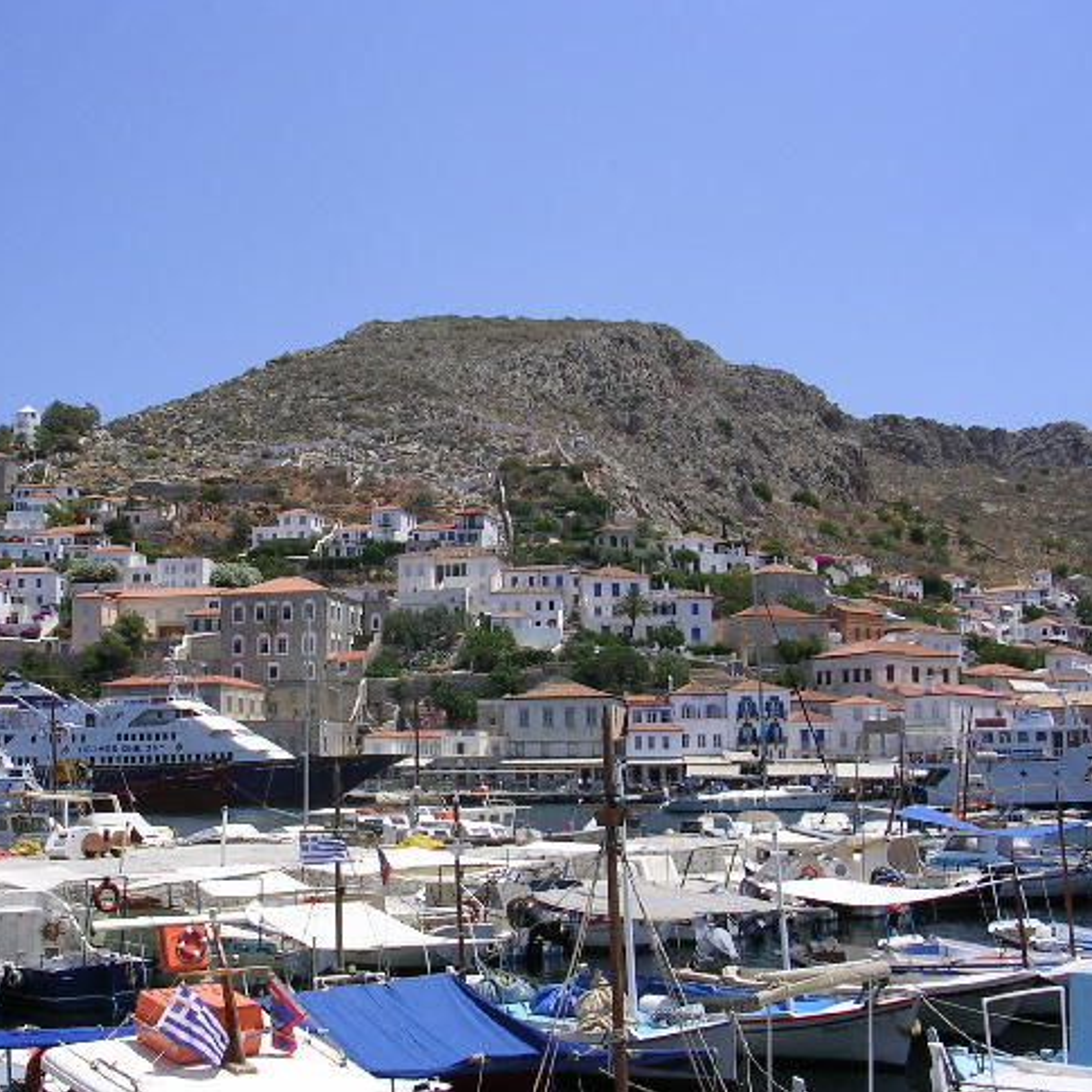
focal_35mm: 45
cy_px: 546
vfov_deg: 37.6
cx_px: 466
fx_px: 1606
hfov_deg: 37.5
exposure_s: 1/456
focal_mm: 5.8
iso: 50
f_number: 5.6
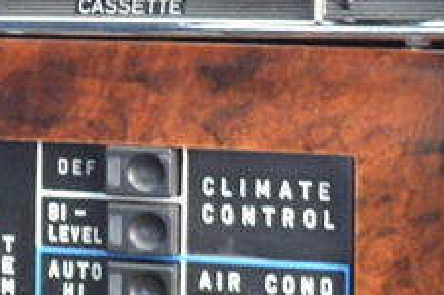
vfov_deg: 10.9
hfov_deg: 16.4
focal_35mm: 124
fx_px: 1528
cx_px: 81
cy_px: -34
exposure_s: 1/60
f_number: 4
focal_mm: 18
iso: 400
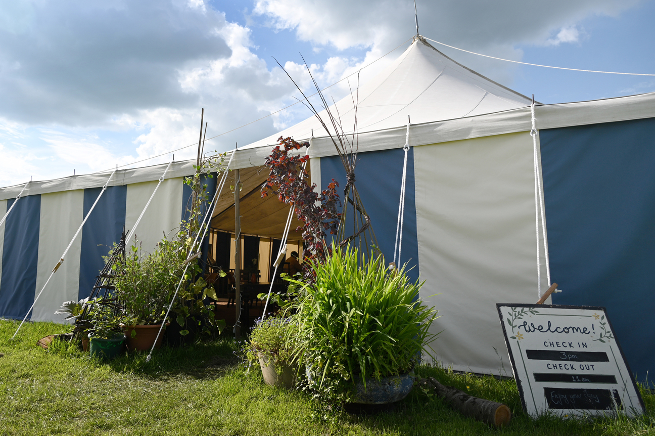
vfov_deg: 46.3
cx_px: 274
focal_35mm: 28
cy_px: 196
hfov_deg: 65.1
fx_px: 509
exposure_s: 1/800
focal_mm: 24
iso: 100
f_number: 5
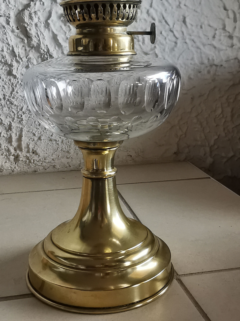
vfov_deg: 41.2
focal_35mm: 46
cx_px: 120
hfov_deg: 31.5
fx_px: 425
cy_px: 160
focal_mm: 2.35
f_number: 2.2
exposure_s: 1/50
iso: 100
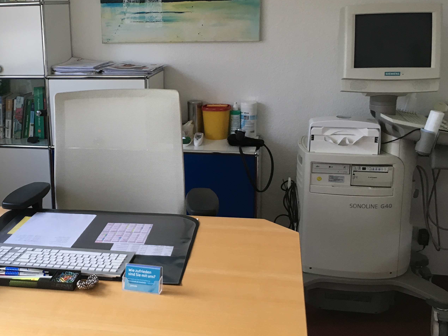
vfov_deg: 31.4
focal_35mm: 46
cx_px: 121
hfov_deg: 40.3
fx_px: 595
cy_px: 135
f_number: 2.2
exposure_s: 1/33
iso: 100
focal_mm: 4.15
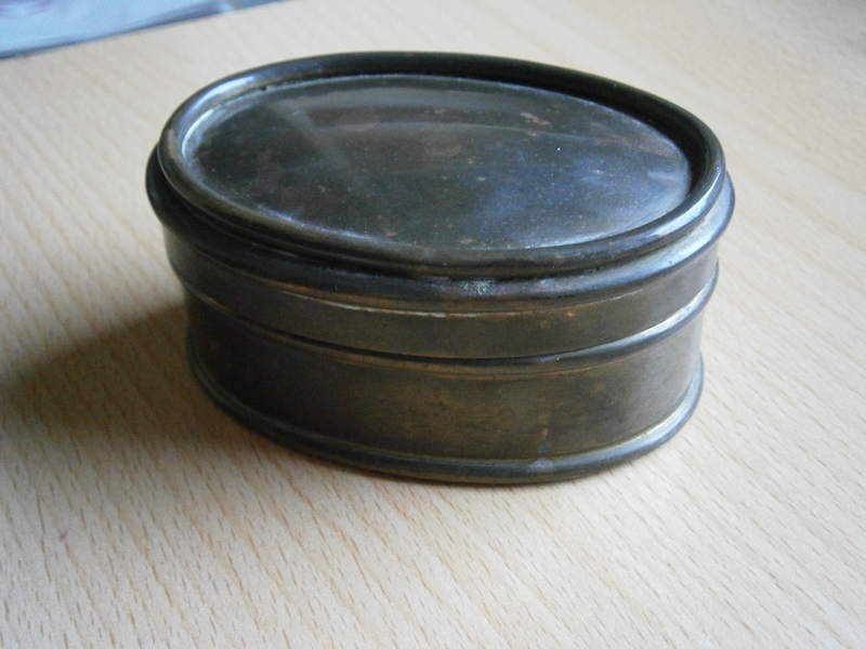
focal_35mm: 47
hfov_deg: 40.4
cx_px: 433
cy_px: 324
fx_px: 1176
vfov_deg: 30.9
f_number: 3.4
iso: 800
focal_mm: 8.3
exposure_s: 1/15
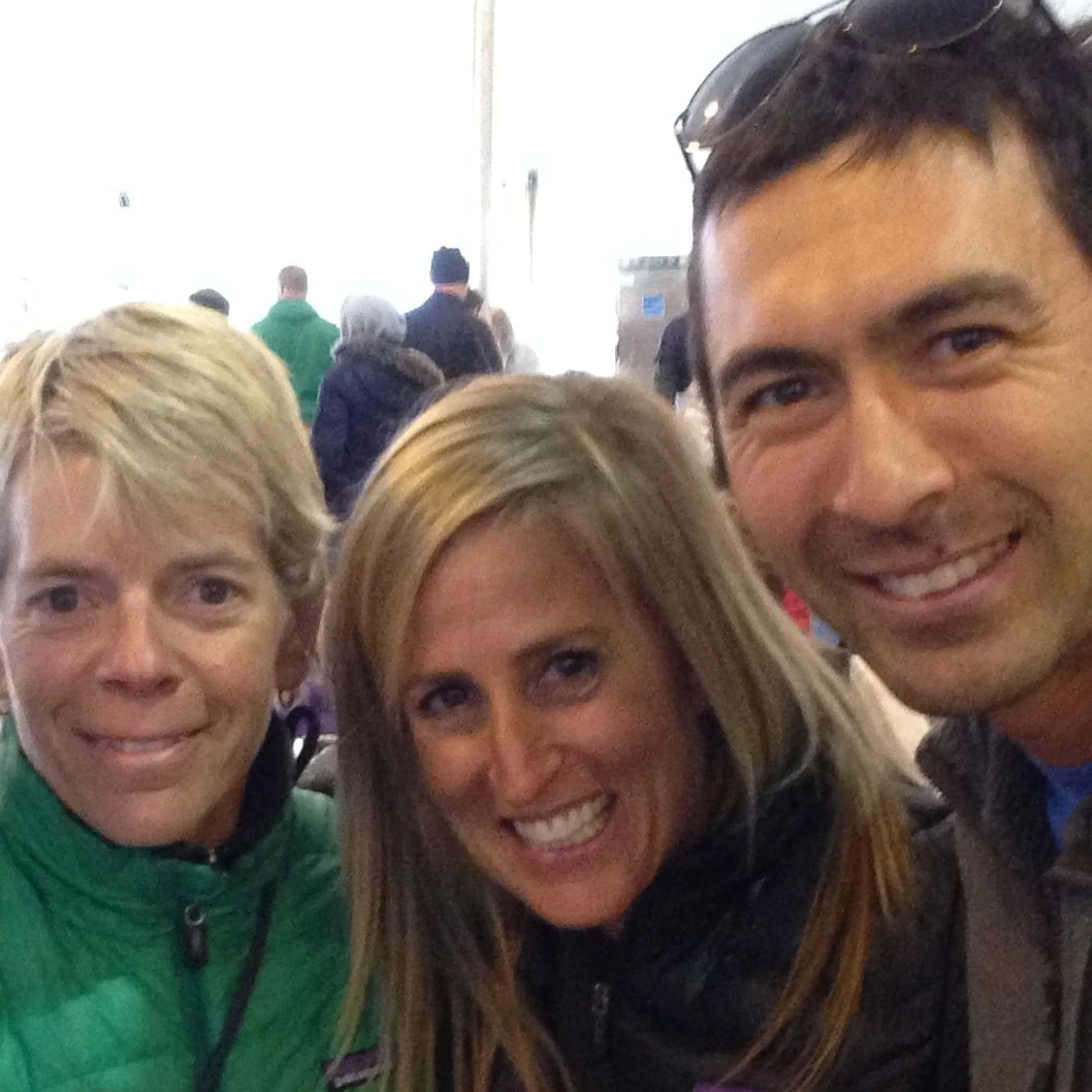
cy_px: 1052
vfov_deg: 18.8
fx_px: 3212
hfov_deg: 19.2
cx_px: 322
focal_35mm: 90
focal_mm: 4.12
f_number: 2.4
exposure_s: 1/20
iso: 400
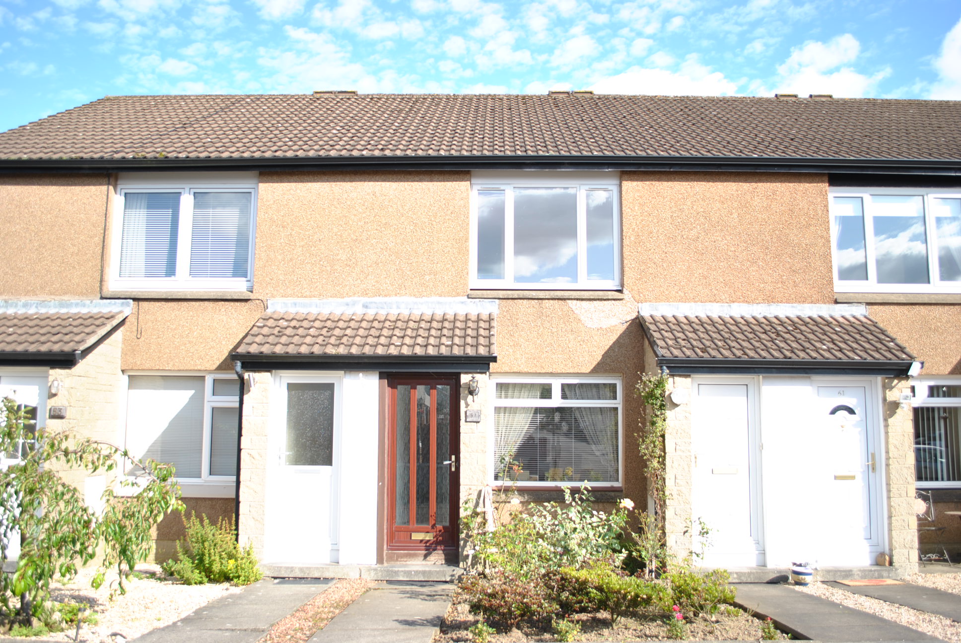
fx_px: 802
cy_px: 322
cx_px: 480
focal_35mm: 30
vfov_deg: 43.7
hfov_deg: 61.9
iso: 100
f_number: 8
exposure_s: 1/320
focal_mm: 20
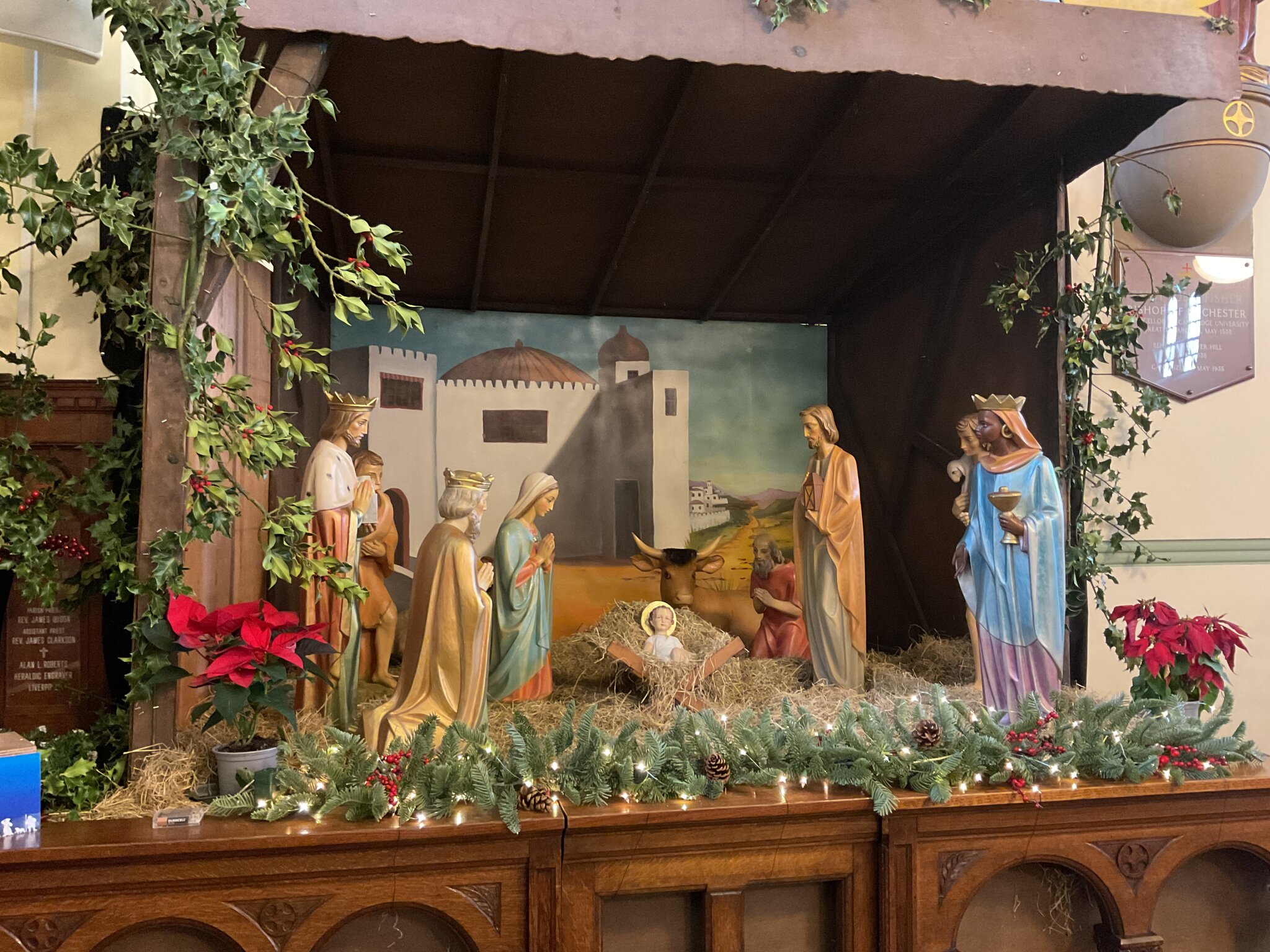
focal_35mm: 29
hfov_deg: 61.7
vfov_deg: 48.2
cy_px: 476
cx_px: 635
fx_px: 1064
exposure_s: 1/25
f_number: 1.8
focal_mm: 3
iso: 400
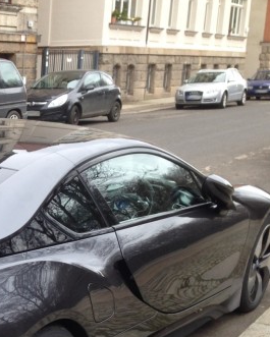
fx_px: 729
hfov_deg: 19.7
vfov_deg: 25.7
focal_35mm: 73
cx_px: -55
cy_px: 259
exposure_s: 1/60
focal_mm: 4.12
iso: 50
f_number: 2.4
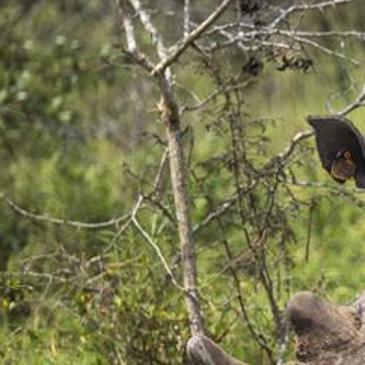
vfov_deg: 2.8
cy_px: 287
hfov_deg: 2.8
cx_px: 566
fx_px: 7527
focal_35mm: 631
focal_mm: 200
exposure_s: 1/4000
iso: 125
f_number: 2.8
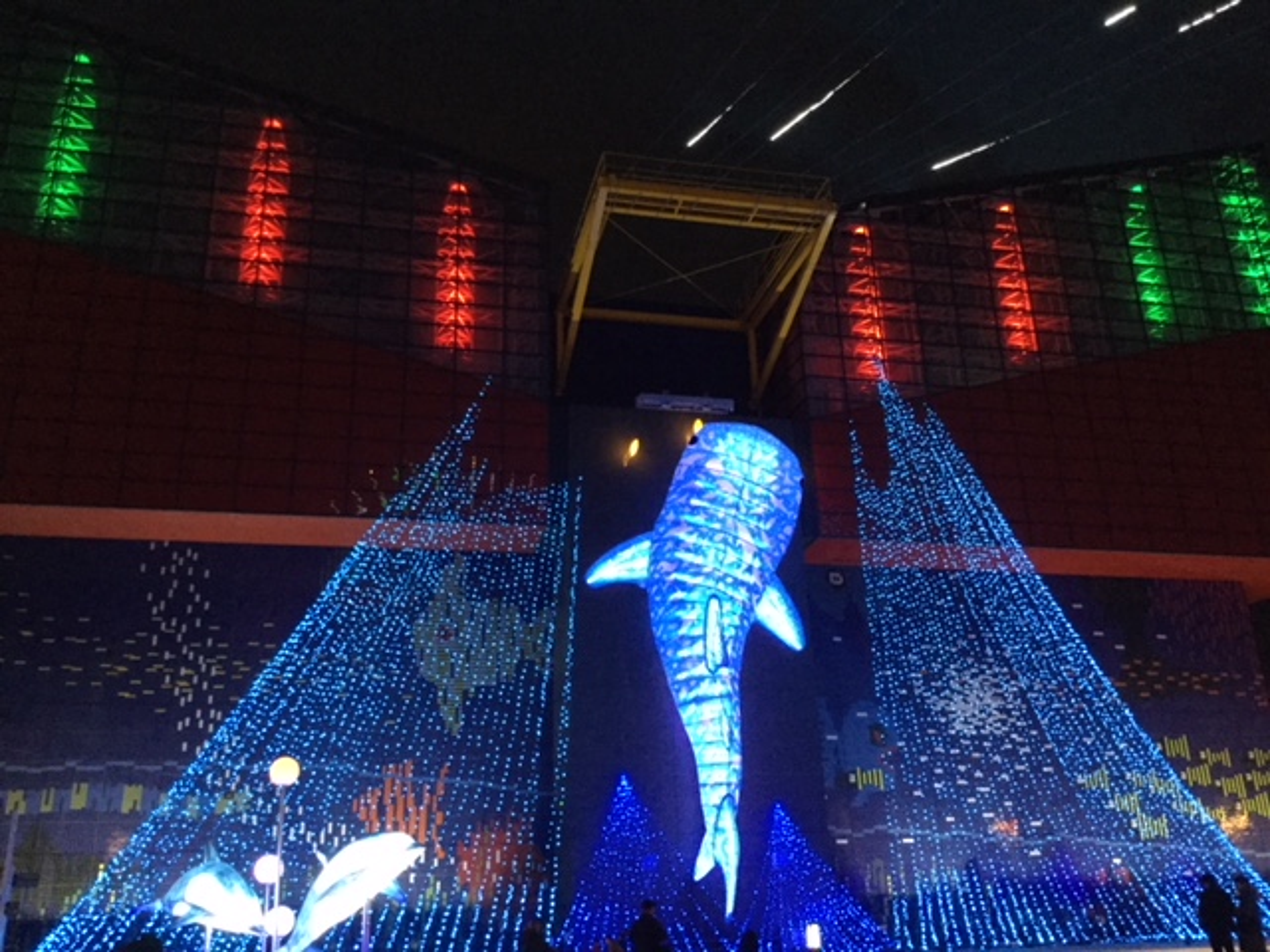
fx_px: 1137
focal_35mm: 31
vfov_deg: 45.4
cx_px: 635
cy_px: 476
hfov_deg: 58.4
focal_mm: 3.3
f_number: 2.4
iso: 250
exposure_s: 1/15
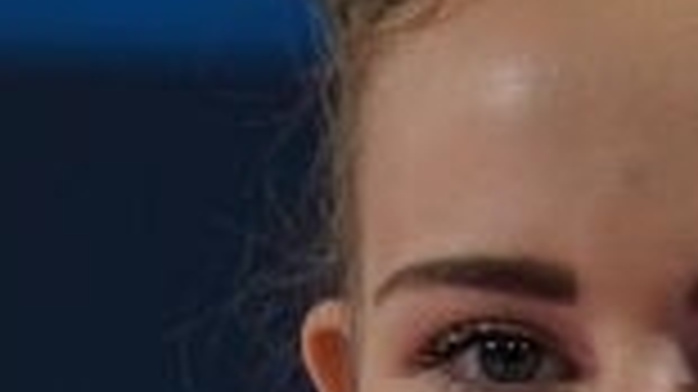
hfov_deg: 1.3
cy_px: 1640
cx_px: -919
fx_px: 29949
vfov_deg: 0.7
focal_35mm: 1619
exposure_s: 1/250
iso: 200
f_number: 2.8
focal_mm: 200
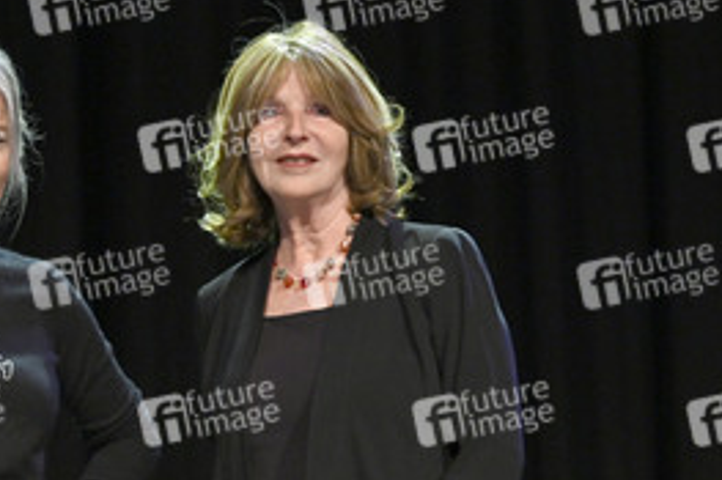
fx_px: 3948
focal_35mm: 197
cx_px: 136
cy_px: 346
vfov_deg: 7.0
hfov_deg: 10.4
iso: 1600
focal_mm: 115
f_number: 4
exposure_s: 1/320
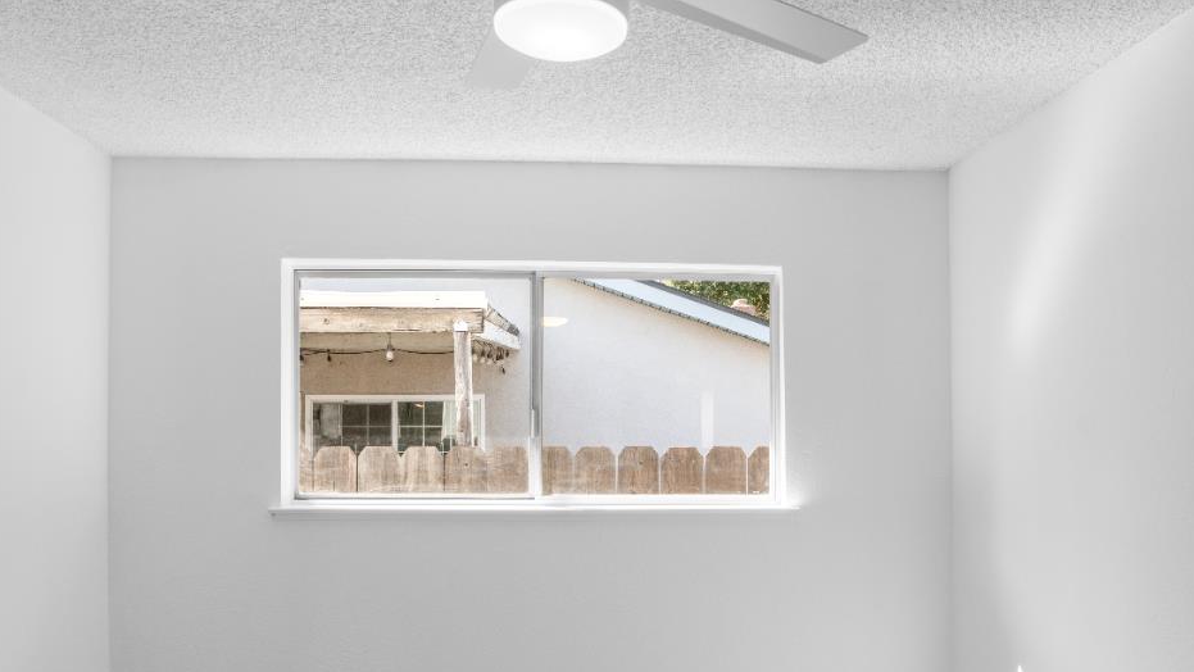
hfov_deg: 69.9
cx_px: 594
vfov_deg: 42.6
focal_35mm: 27
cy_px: 414
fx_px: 855
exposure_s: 1/13
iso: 200
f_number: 8
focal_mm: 16
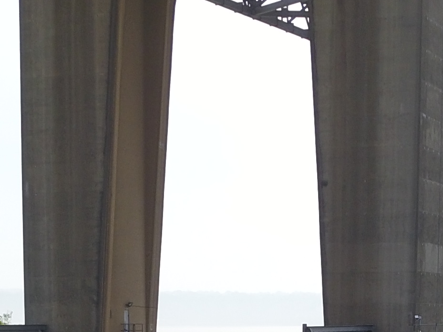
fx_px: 1433
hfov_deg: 17.6
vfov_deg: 12.5
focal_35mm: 112
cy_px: 516
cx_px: 202
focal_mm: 4.7
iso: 100
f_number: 2.2
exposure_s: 1/834
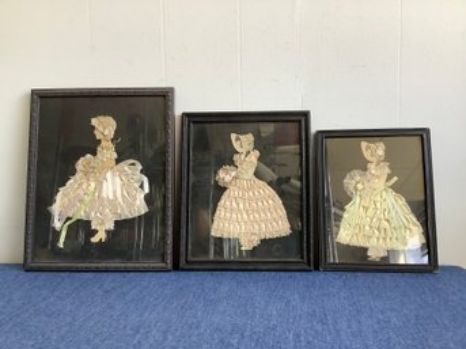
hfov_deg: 58.4
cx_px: 233
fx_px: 417
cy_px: 174
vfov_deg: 45.4
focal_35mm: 31
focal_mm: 3.3
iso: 80
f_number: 2.4
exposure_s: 1/100
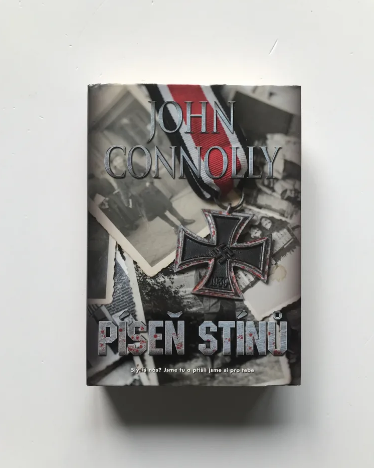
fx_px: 415
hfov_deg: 48.5
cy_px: 251
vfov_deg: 58.7
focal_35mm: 30
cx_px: 182
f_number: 1.8
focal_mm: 3.99
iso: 25
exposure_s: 1/100
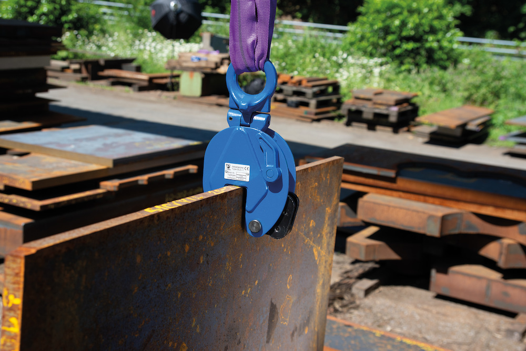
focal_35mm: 51
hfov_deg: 38.9
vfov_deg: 26.5
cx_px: 263
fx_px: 745
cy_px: 176
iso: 200
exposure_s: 1/800
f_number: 5.6
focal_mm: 34
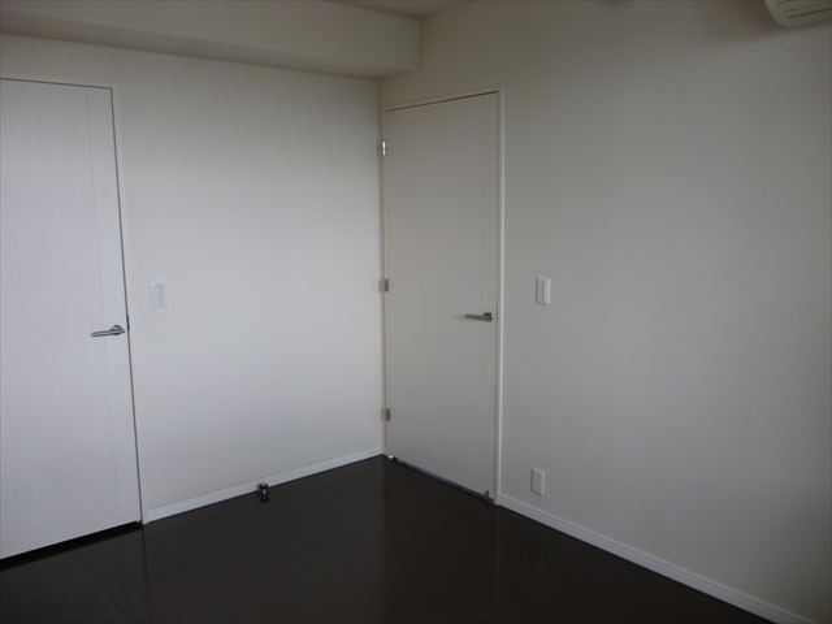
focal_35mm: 28
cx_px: 416
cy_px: 312
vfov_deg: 49.7
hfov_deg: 63.4
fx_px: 673
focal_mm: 5
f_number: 3.1
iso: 125
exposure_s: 1/60
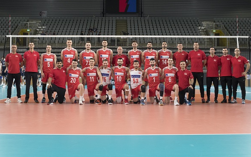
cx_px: 126
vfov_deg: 24.8
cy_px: 75
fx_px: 356
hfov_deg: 38.9
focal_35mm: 52
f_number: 9
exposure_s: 1/160
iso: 1250
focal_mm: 50
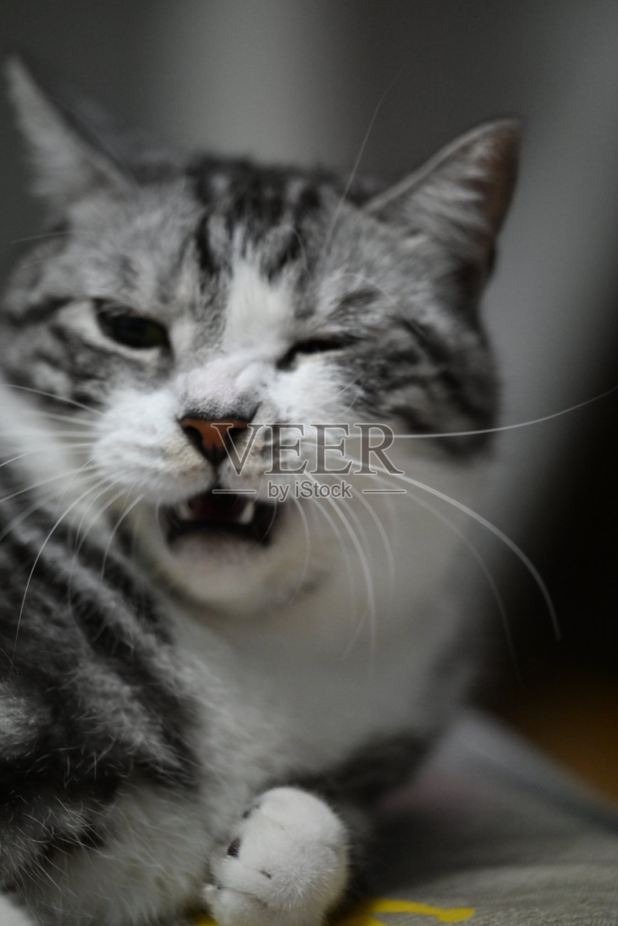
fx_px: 5148
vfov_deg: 10.3
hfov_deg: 6.9
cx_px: 309
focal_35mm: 200
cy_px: 463
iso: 4500
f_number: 2.8
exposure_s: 1/200
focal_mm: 200
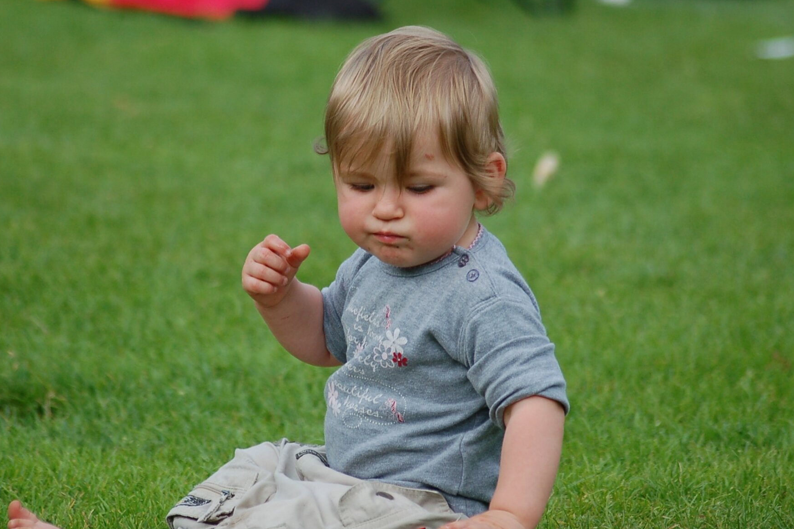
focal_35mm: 256
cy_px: 284
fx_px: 5638
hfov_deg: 8.1
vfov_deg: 5.4
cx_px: 374
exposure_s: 1/1000
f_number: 4.5
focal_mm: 135
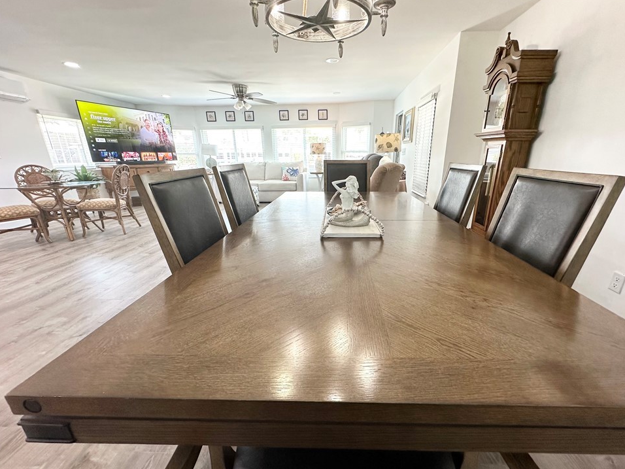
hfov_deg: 98.0
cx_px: 332
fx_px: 271
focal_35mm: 15
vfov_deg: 81.7
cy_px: 243
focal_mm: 2.22
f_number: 2.2
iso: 160
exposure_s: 1/120
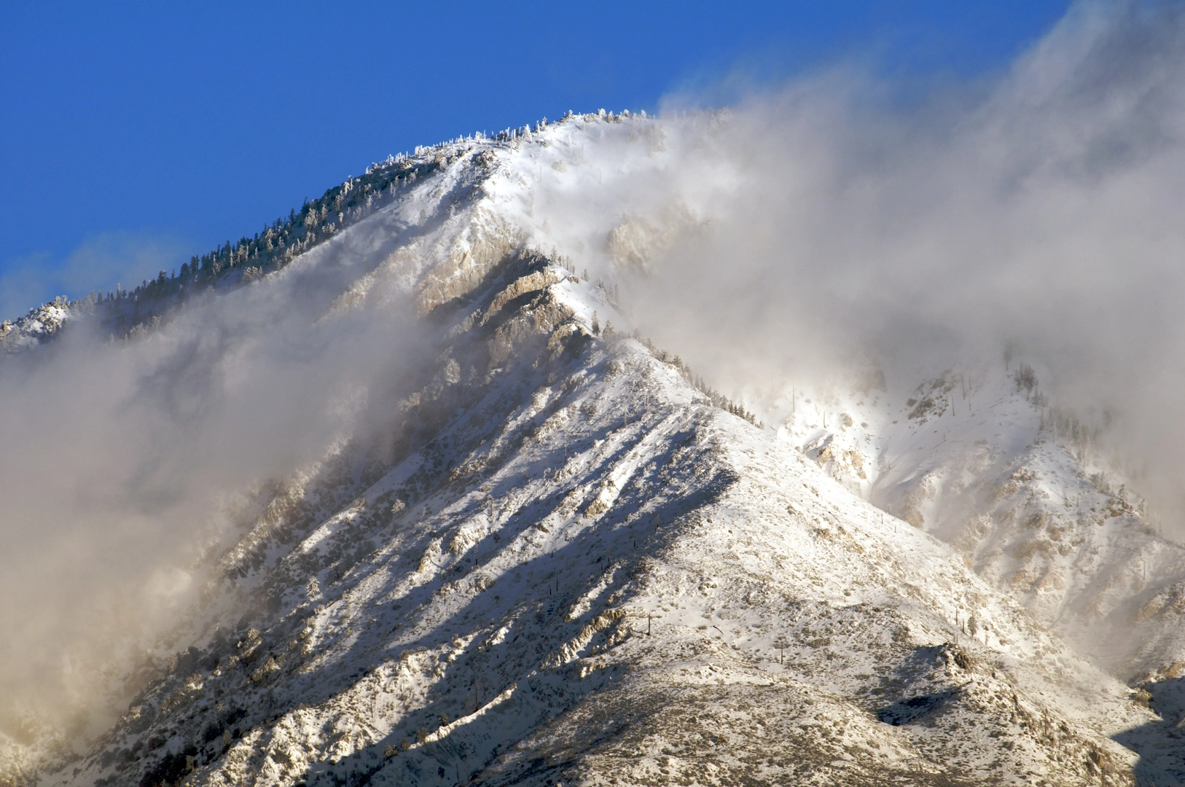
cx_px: 592
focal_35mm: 450
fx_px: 14795
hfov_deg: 4.6
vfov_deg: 3.0
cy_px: 394
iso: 200
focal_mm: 300
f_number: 10
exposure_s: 1/250
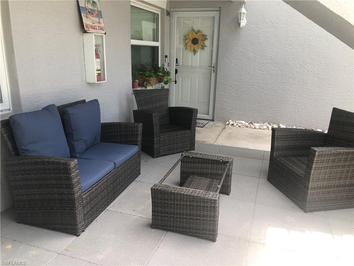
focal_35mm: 28
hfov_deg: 63.4
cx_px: 177
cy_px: 133
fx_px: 286
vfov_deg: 49.7
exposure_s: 1/205
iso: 20
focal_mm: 3.99
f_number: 1.8
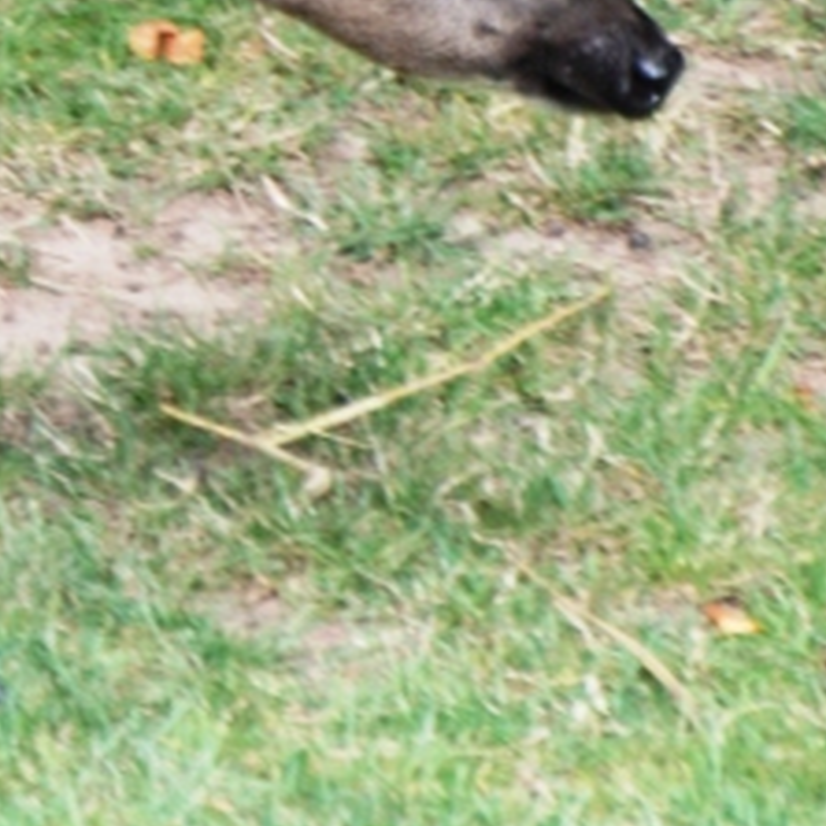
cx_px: -537
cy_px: -83
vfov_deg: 1.0
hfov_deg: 1.0
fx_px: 47406
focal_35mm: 1756
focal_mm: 300
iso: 400
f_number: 5.6
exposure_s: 1/250
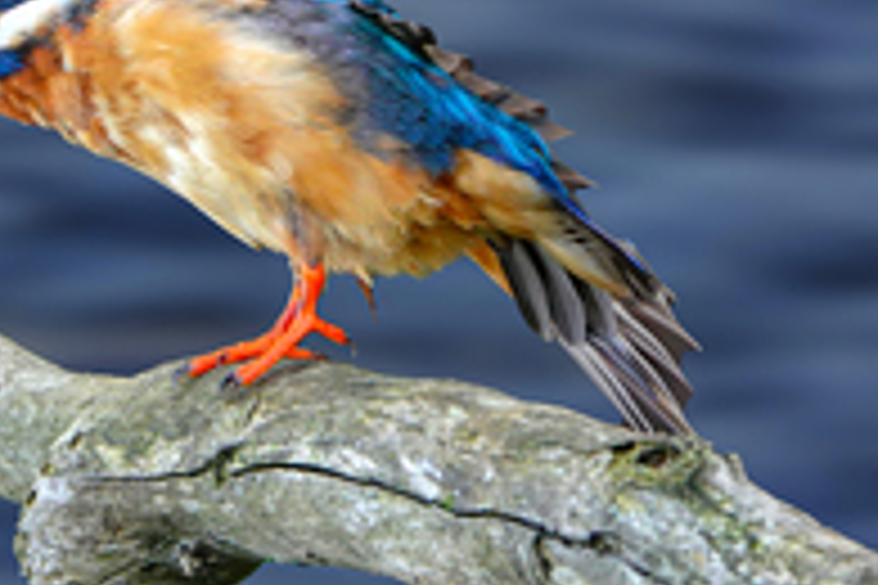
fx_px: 34434
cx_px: 144
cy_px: 218
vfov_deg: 1.0
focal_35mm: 1412
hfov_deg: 1.5
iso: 400
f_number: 4
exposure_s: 1/400
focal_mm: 220
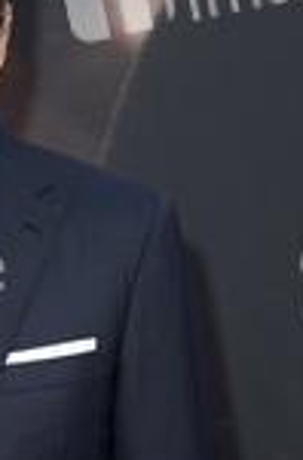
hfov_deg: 5.9
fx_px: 2924
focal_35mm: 230
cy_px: 429
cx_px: -64
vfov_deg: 8.9
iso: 400
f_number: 6.3
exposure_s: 1/250
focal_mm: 86
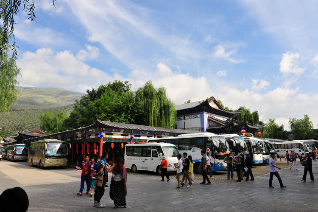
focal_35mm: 24
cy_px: 106
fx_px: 212
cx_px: 159
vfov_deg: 53.1
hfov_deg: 73.8
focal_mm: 24
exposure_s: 1/200
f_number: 11
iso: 200
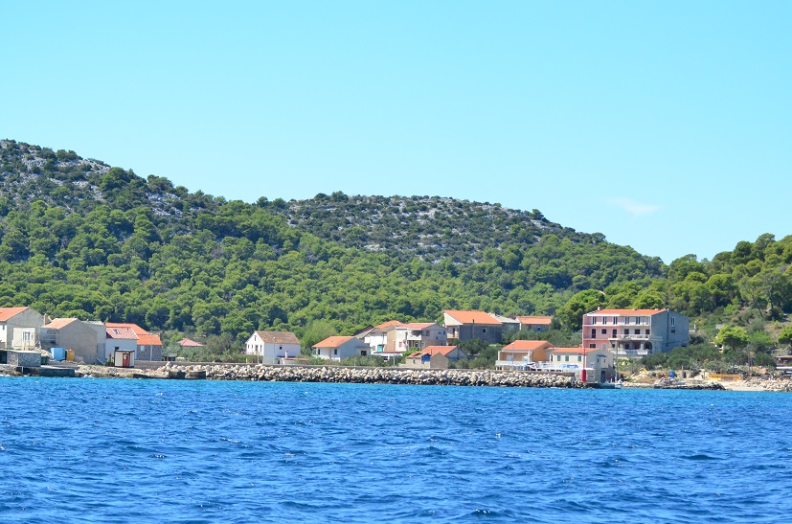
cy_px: 306
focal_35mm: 127
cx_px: 410
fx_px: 2787
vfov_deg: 10.7
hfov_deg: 16.2
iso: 1600
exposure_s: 1/8000
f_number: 4.5
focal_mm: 70
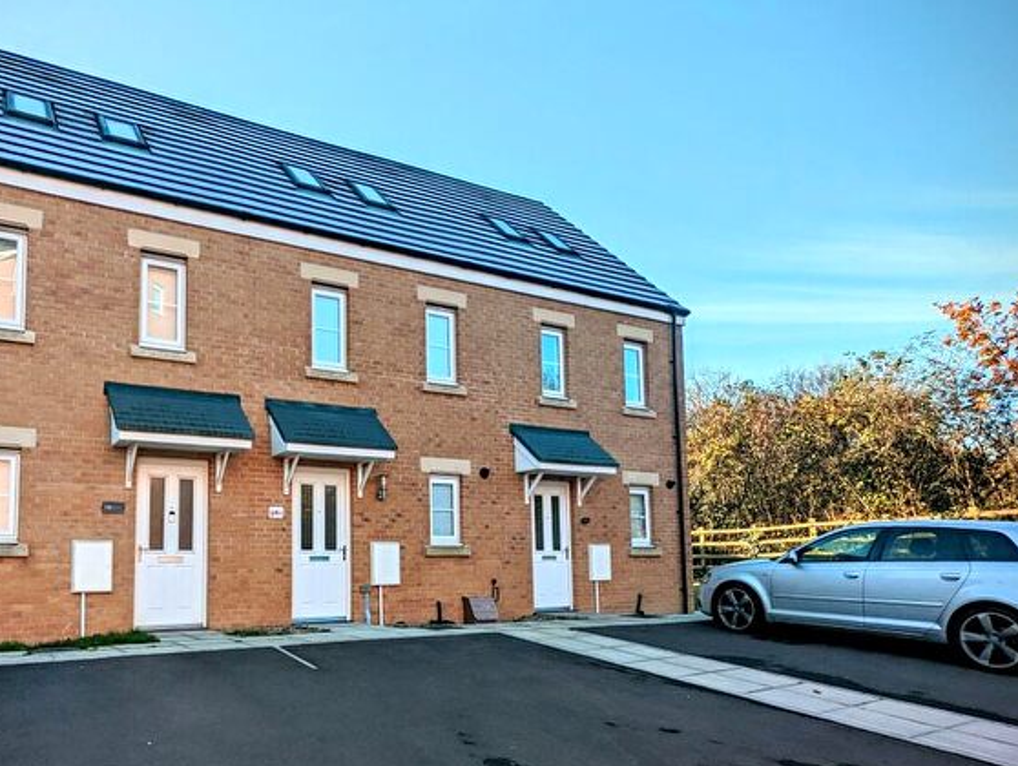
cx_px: 390
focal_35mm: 20
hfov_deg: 80.3
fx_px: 589
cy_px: 450
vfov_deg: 65.6
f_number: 2.2
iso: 37
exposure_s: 1/1976
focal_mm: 2.35
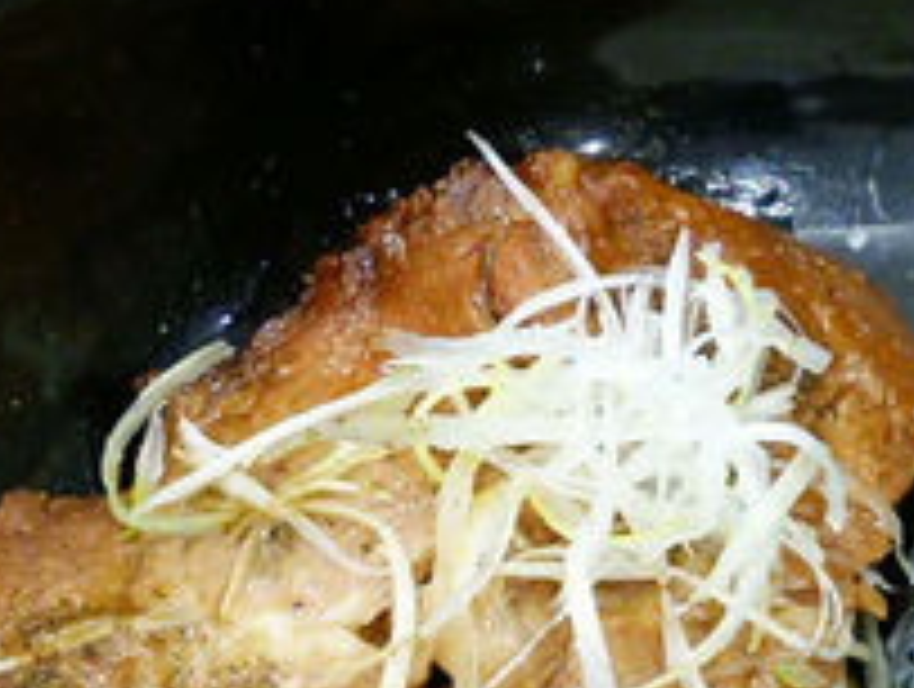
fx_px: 1561
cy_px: 576
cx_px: 617
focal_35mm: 59
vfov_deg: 24.4
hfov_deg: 32.3
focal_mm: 4.06
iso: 125
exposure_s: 1/44
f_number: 1.94
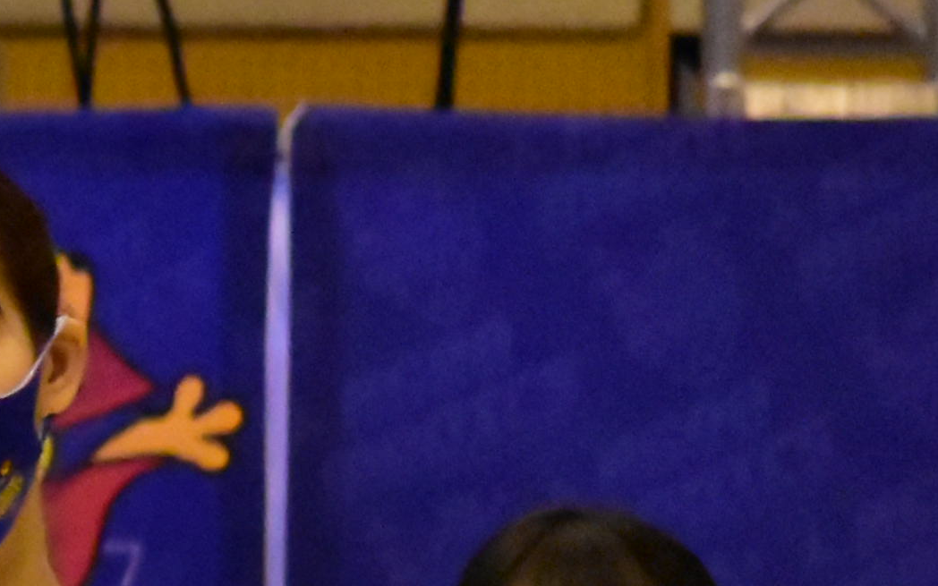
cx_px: -1639
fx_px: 22828
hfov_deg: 2.3
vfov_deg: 1.5
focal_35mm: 893
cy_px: 1144
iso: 10000
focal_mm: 102
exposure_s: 1/1000
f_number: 4.8
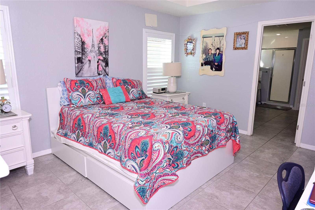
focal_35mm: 24
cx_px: 158
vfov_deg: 53.1
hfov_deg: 73.8
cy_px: 105
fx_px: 210
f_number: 6.3
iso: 400
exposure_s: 1/160
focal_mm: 16
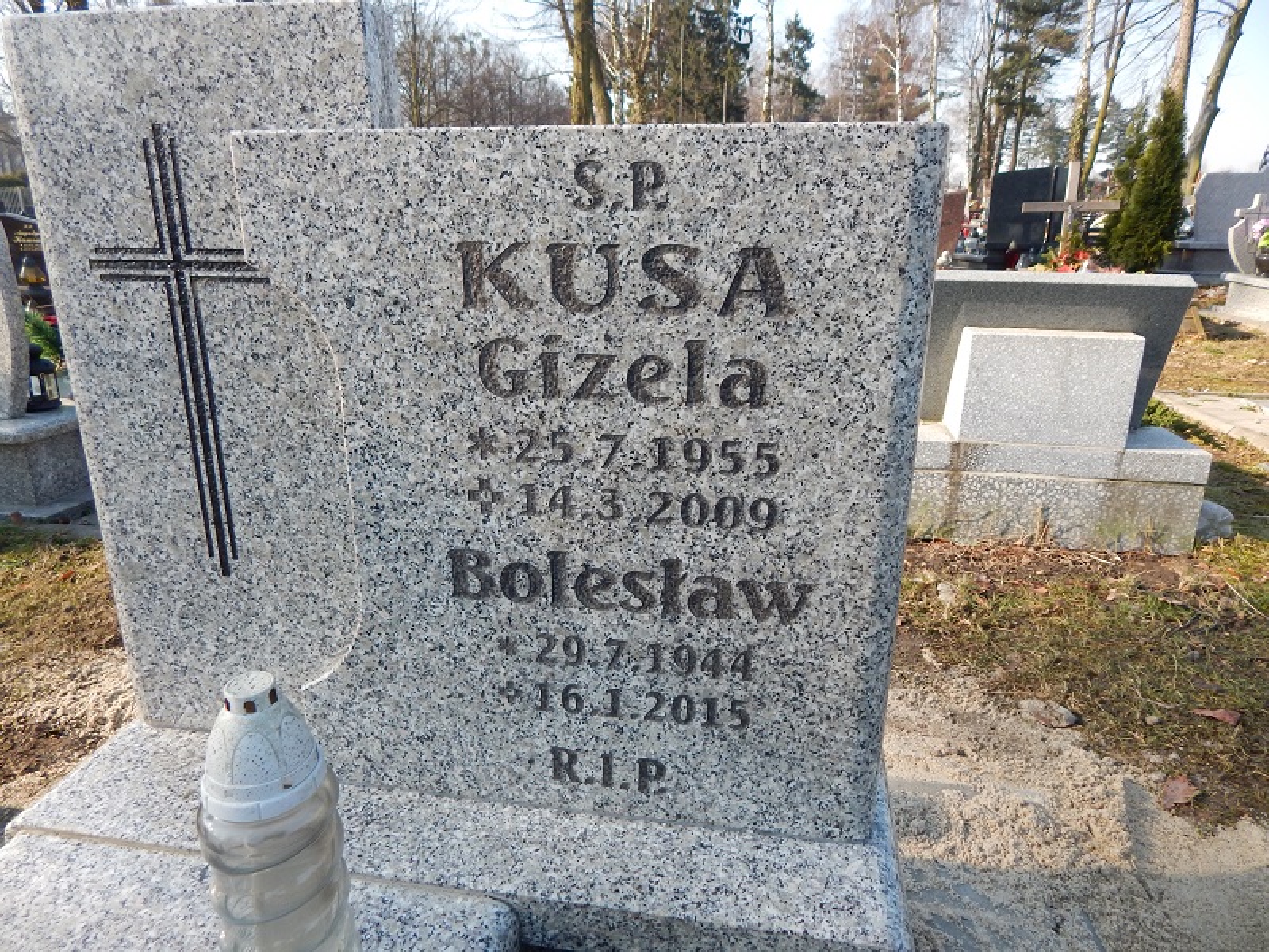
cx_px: 634
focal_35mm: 22
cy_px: 476
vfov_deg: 61.1
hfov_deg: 76.4
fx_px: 807
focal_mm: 4
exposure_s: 1/400
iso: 125
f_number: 3
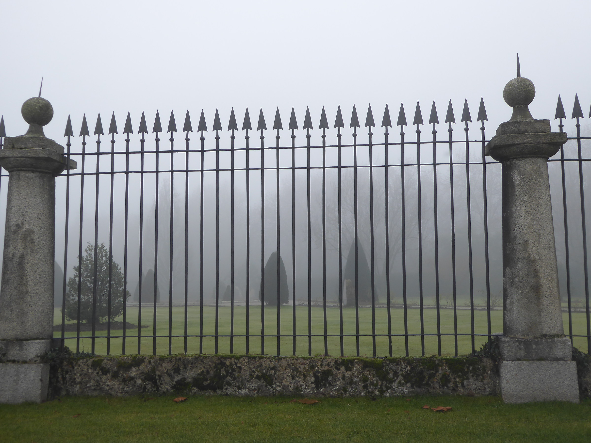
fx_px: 632
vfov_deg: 38.7
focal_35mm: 37
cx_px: 296
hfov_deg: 50.1
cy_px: 222
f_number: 3.7
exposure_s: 1/100
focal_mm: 6.7
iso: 80
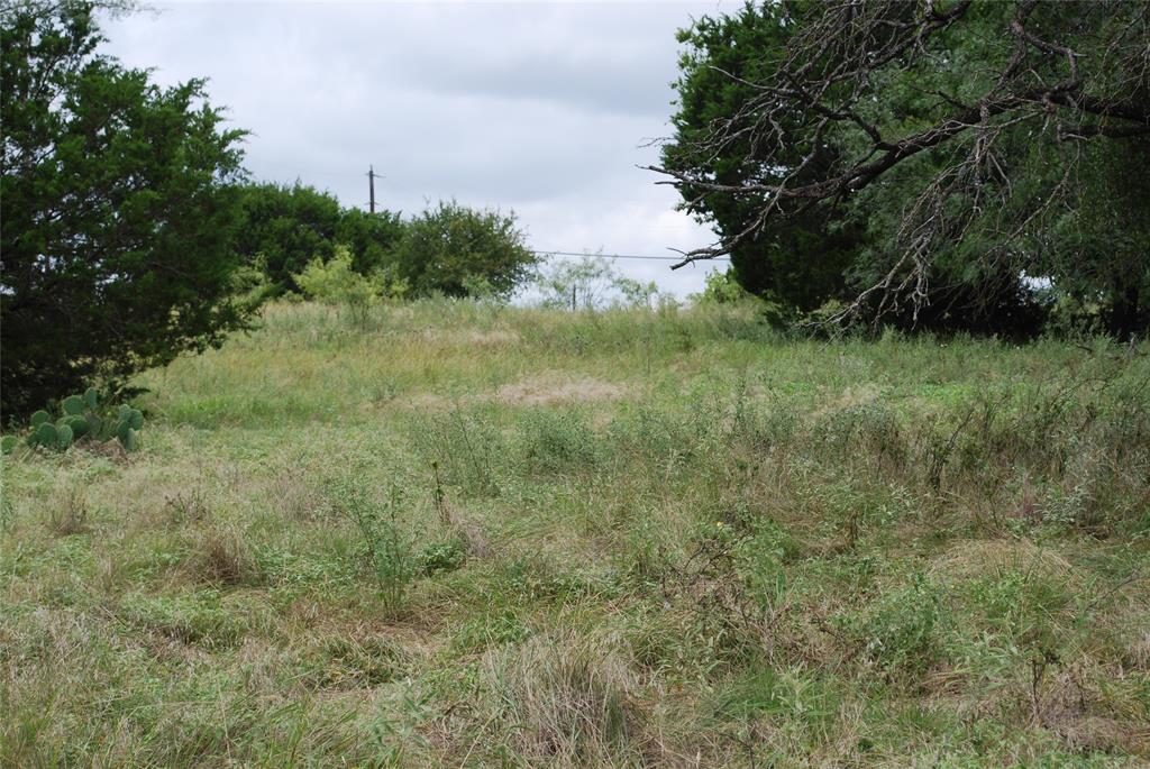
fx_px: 2638
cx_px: 575
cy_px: 384
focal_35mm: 82
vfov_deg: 16.6
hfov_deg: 24.6
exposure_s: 1/200
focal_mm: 55
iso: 100
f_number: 7.1
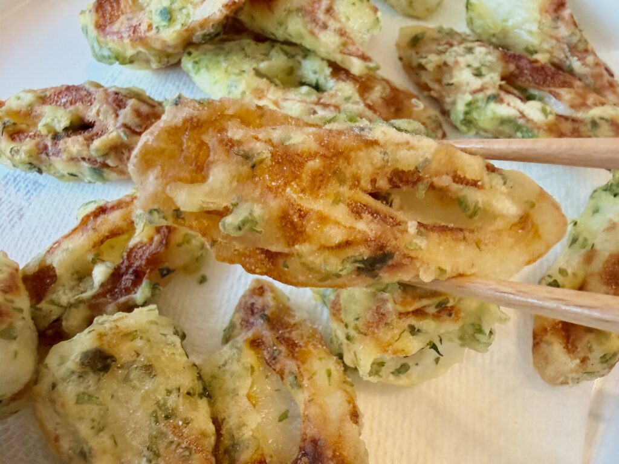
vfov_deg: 56.8
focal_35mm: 24
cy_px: 232
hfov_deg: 71.6
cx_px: 310
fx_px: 429
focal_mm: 2.22
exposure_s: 1/50
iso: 320
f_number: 2.2
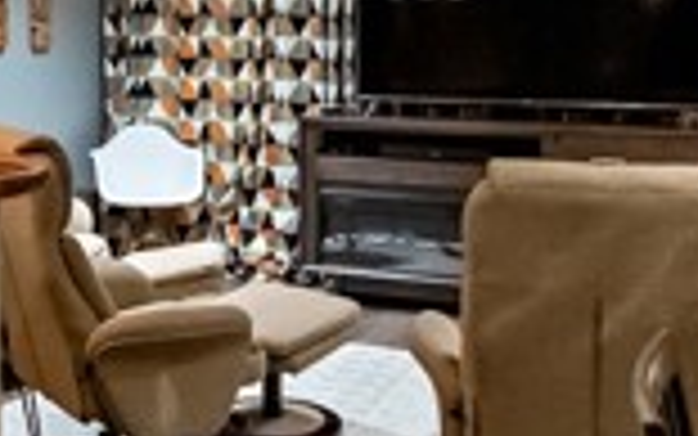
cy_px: 74
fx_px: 1123
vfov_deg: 21.7
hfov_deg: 34.0
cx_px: 194
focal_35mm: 59
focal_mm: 14
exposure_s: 1/160
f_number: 2.8
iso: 12800
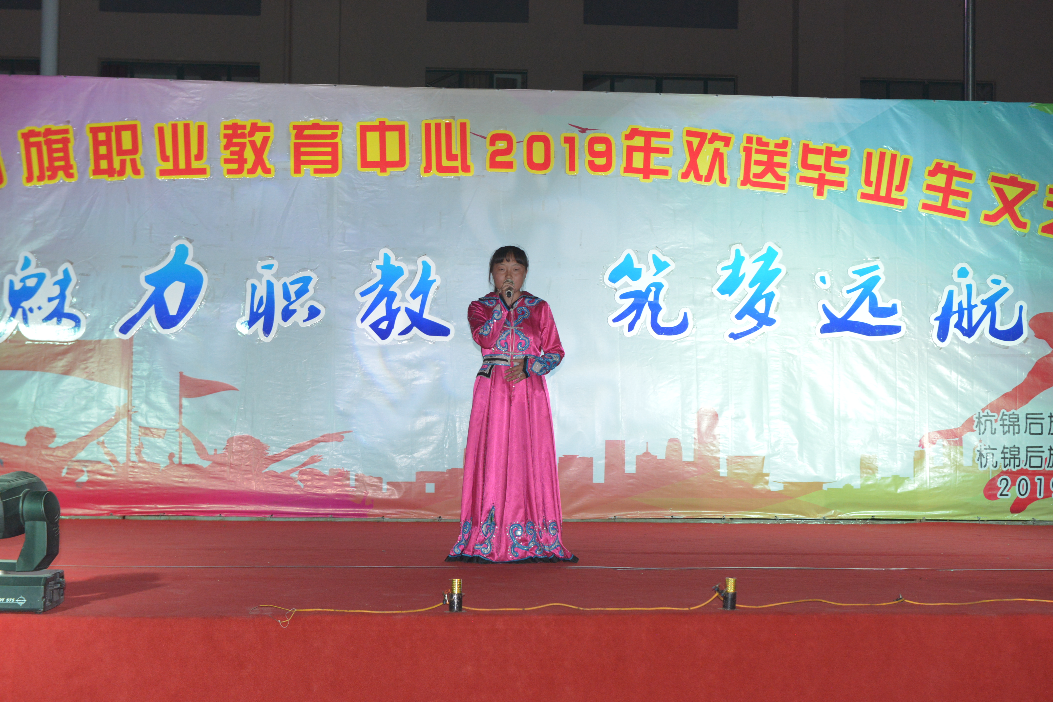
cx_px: 526
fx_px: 1814
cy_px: 351
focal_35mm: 62
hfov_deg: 32.4
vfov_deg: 21.9
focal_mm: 62
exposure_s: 1/80
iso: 3200
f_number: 7.1
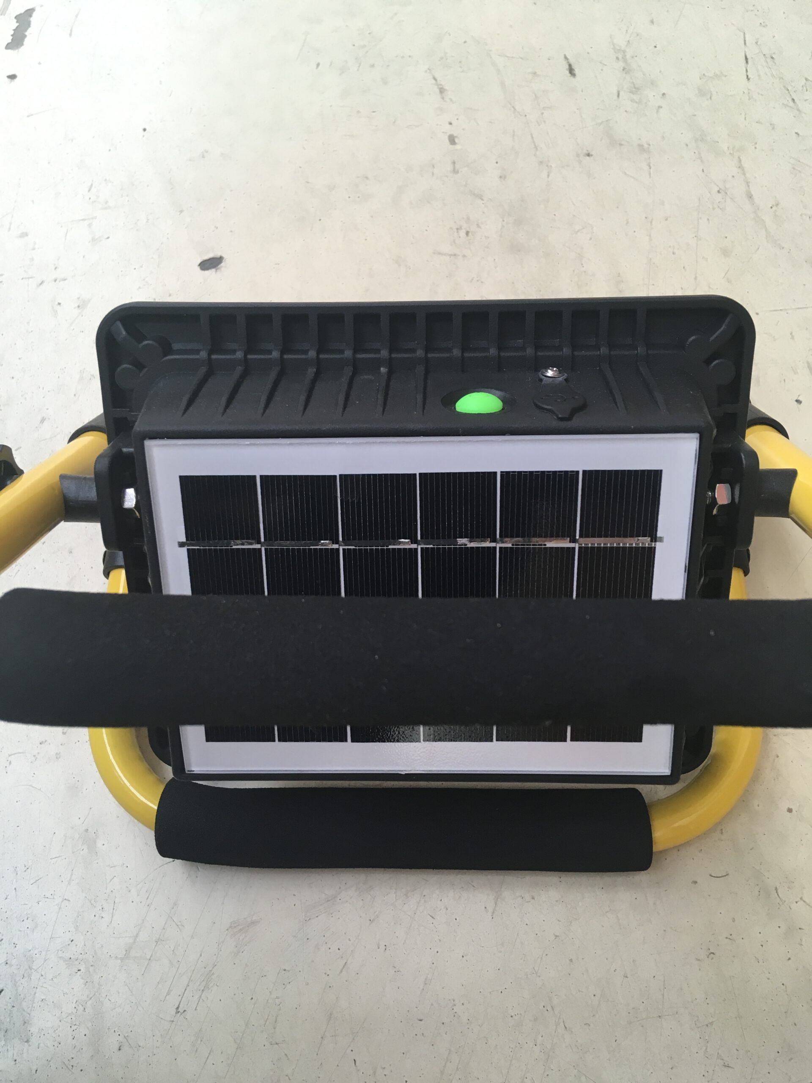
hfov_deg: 48.2
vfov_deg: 61.7
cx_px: 406
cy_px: 542
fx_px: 907
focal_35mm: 29
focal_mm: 4.15
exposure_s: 1/33
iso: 40
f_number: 2.2
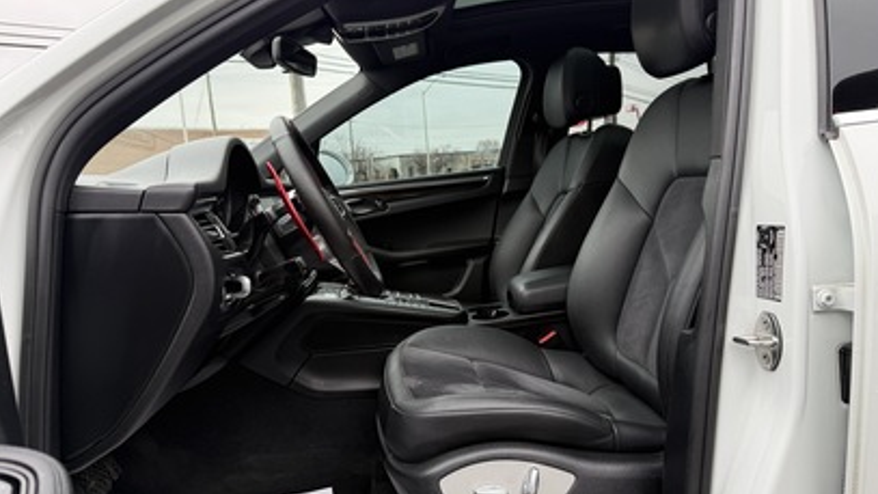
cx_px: 431
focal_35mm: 27
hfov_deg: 69.9
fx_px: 629
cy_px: 232
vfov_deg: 42.9
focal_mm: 6.76
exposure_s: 1/272
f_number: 1.78
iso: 100
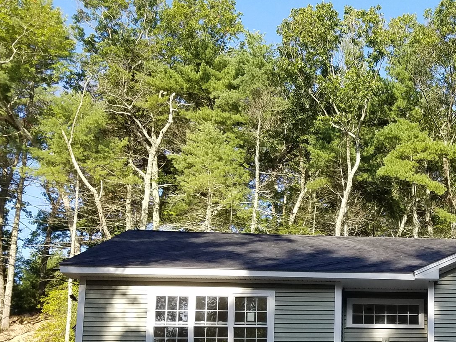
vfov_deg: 22.9
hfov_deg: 28.8
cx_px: 496
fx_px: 803
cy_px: 357
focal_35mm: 61
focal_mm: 4.2
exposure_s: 1/784
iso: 50
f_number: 1.7
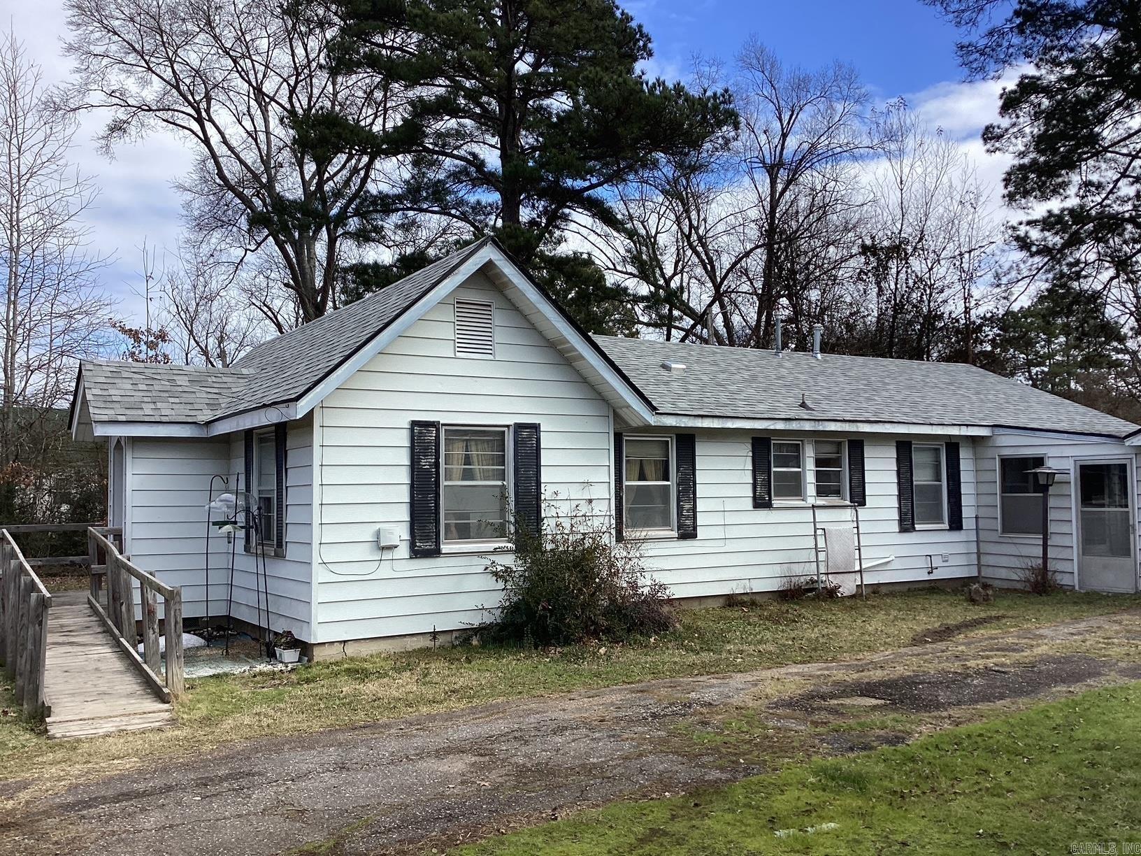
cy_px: 428
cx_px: 570
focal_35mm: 31
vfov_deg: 45.4
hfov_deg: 58.4
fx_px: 1022
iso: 25
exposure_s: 1/981
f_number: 2.4
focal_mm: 3.3
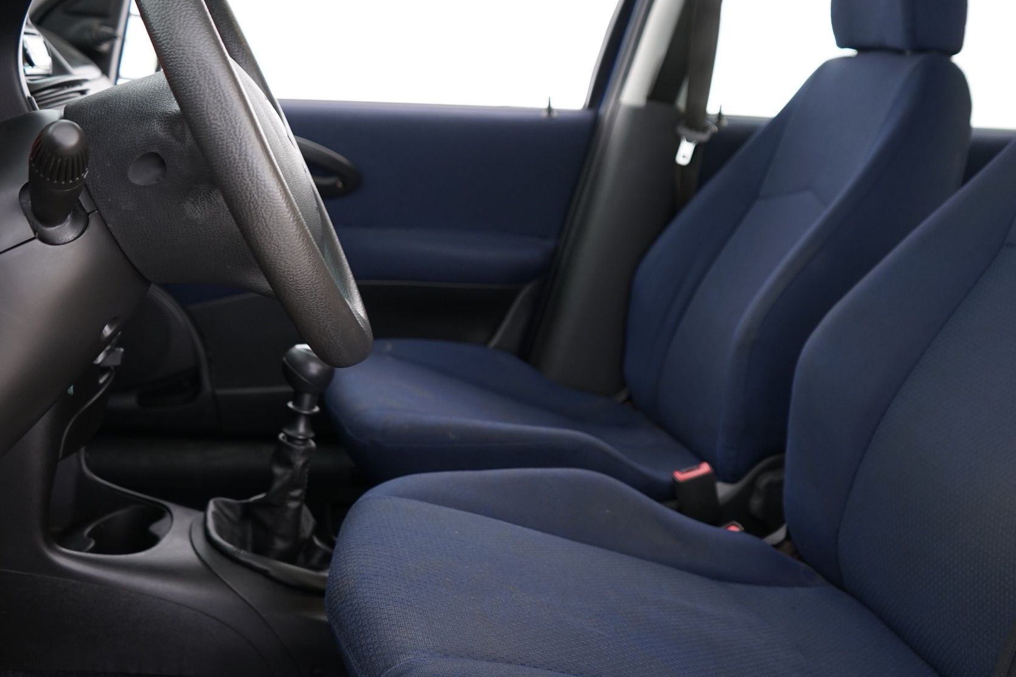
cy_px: 331
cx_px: 595
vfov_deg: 31.9
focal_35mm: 42
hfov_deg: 46.2
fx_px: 1185
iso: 320
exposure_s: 1/3
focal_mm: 28
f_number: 4
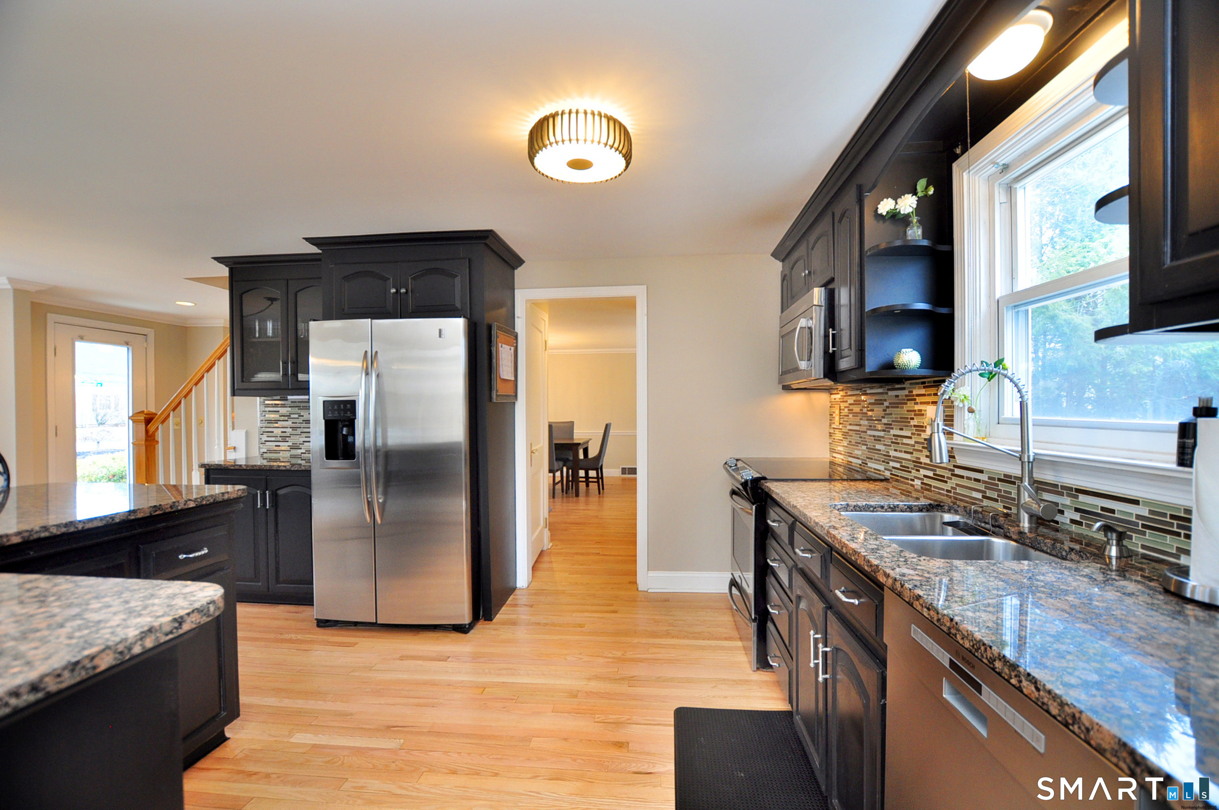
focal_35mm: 15
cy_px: 405
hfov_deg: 100.5
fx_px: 507
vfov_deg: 77.2
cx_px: 610
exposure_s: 1/50
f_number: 4.5
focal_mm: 10
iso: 500
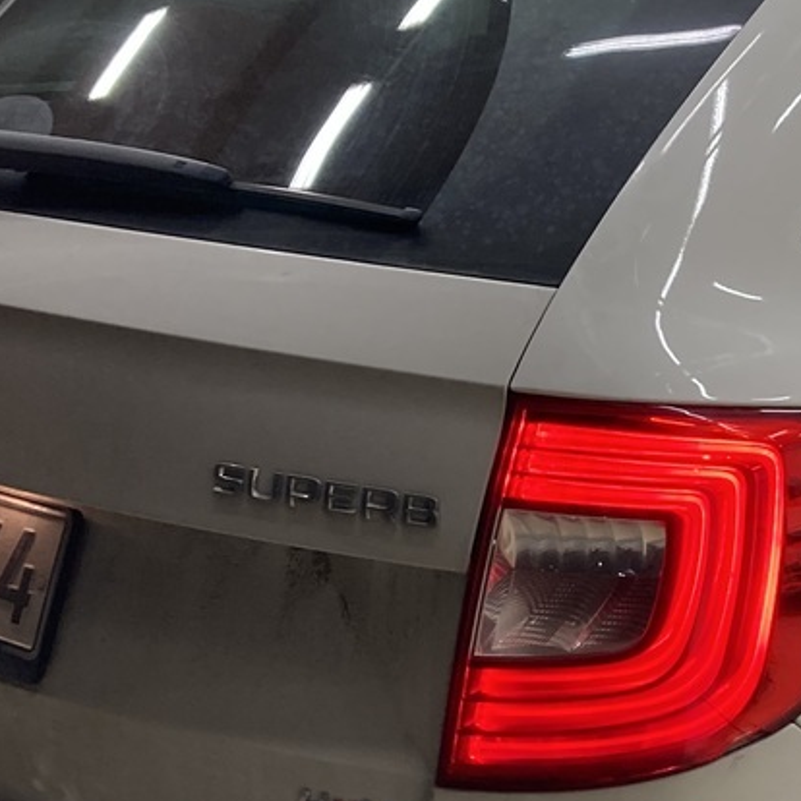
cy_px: 513
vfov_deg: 20.1
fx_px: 2251
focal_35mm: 86
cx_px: 764
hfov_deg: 19.7
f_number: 1.8
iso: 80
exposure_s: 1/50
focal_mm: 3.99
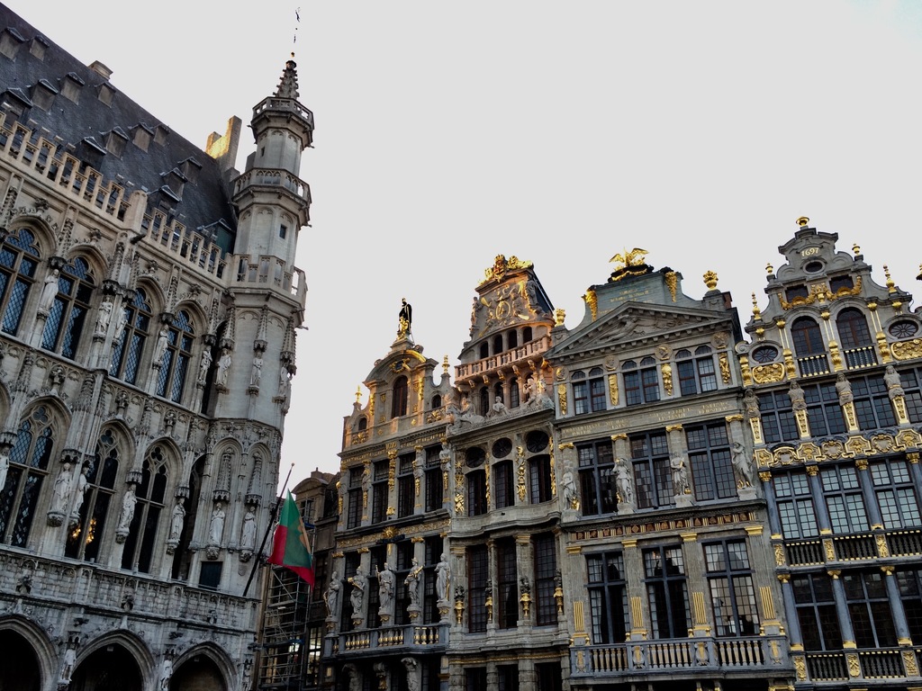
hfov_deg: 61.7
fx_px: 772
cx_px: 461
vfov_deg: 48.2
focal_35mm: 29
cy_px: 346
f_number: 2.2
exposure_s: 1/100
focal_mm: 4.15
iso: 64
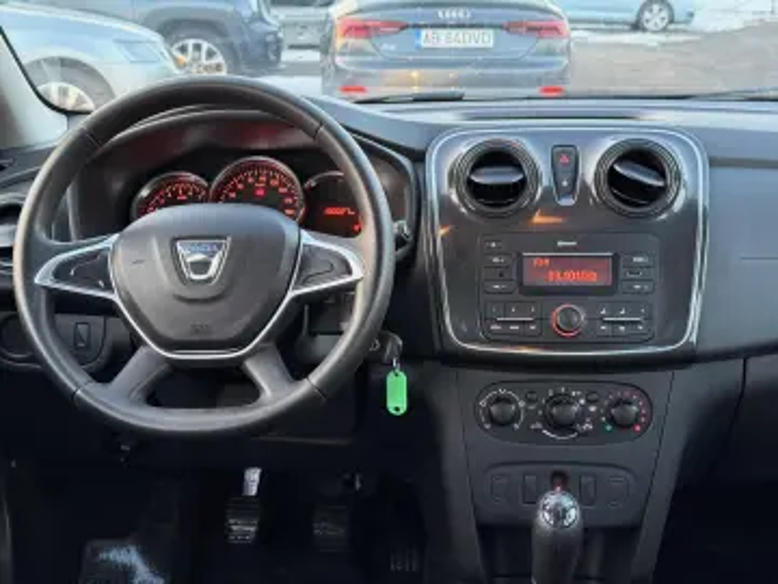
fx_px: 1079
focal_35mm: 48
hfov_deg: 39.7
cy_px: 292
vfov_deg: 30.3
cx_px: 389
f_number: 1.78
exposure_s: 1/49
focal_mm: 6.76
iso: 250
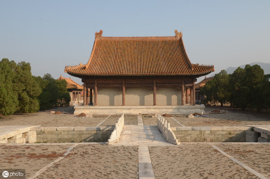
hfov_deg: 57.3
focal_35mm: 33
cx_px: 135
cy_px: 90
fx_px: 247
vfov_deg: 39.8
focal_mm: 22
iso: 200
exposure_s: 1/200
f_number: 11
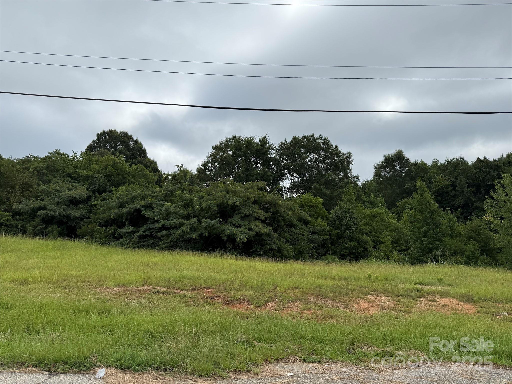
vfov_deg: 56.8
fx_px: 355
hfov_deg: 71.6
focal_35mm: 24
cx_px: 256
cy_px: 192
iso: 80
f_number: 1.78
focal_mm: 6.76
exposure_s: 1/5714
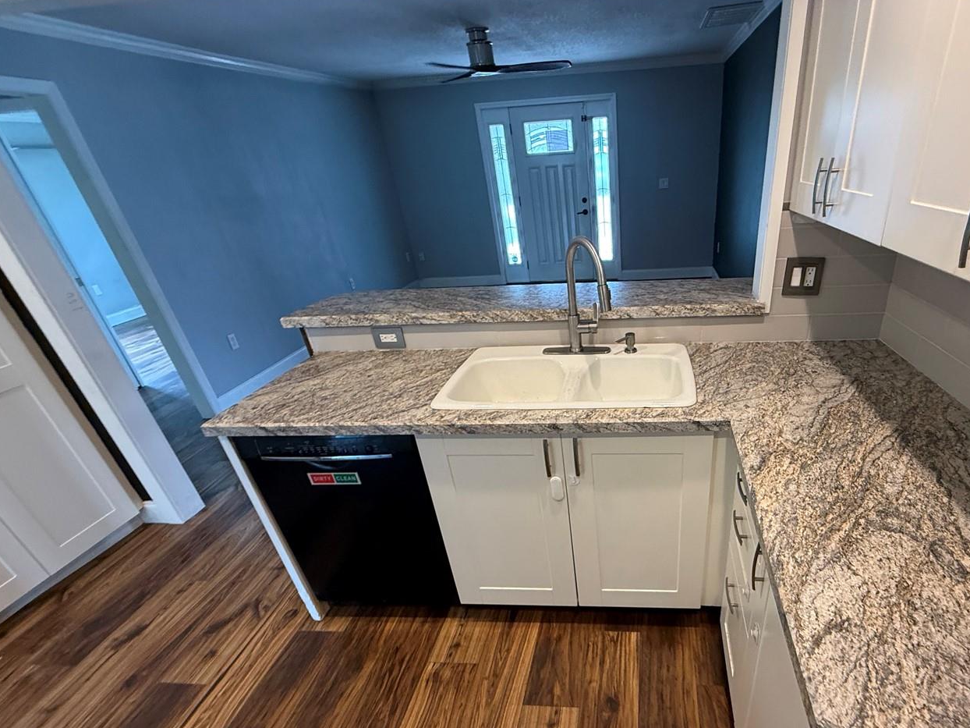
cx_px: 606
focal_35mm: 18
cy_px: 461
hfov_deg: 86.0
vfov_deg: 70.3
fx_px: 504
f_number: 2.2
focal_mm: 2.22
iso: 200
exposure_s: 1/60
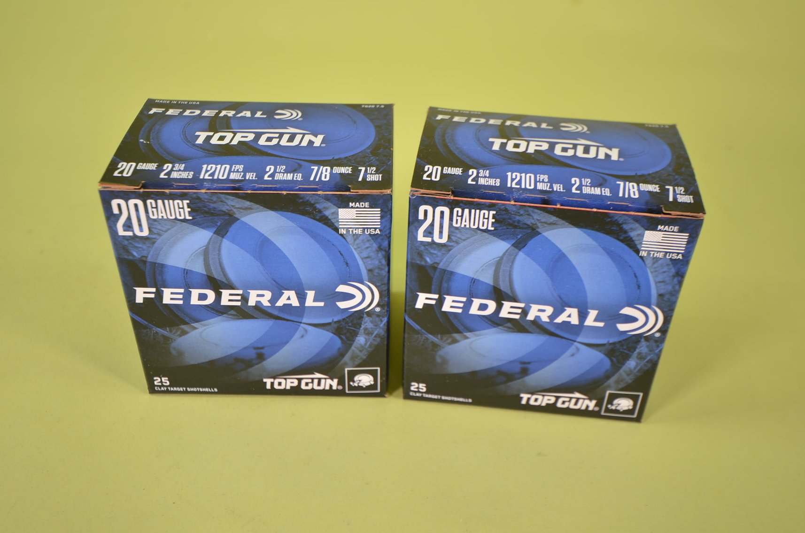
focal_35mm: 36
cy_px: 266
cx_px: 402
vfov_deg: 36.7
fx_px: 803
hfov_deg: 53.2
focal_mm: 24
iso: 160
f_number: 5
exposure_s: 1/40
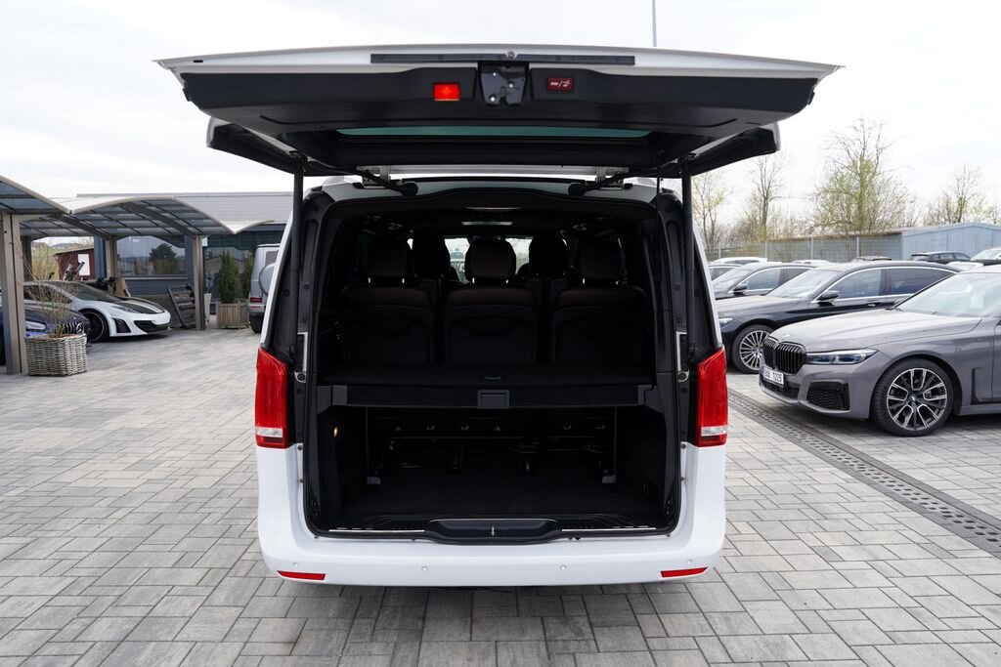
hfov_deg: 73.7
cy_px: 334
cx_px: 500
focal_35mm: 24
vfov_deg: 53.1
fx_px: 667
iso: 100
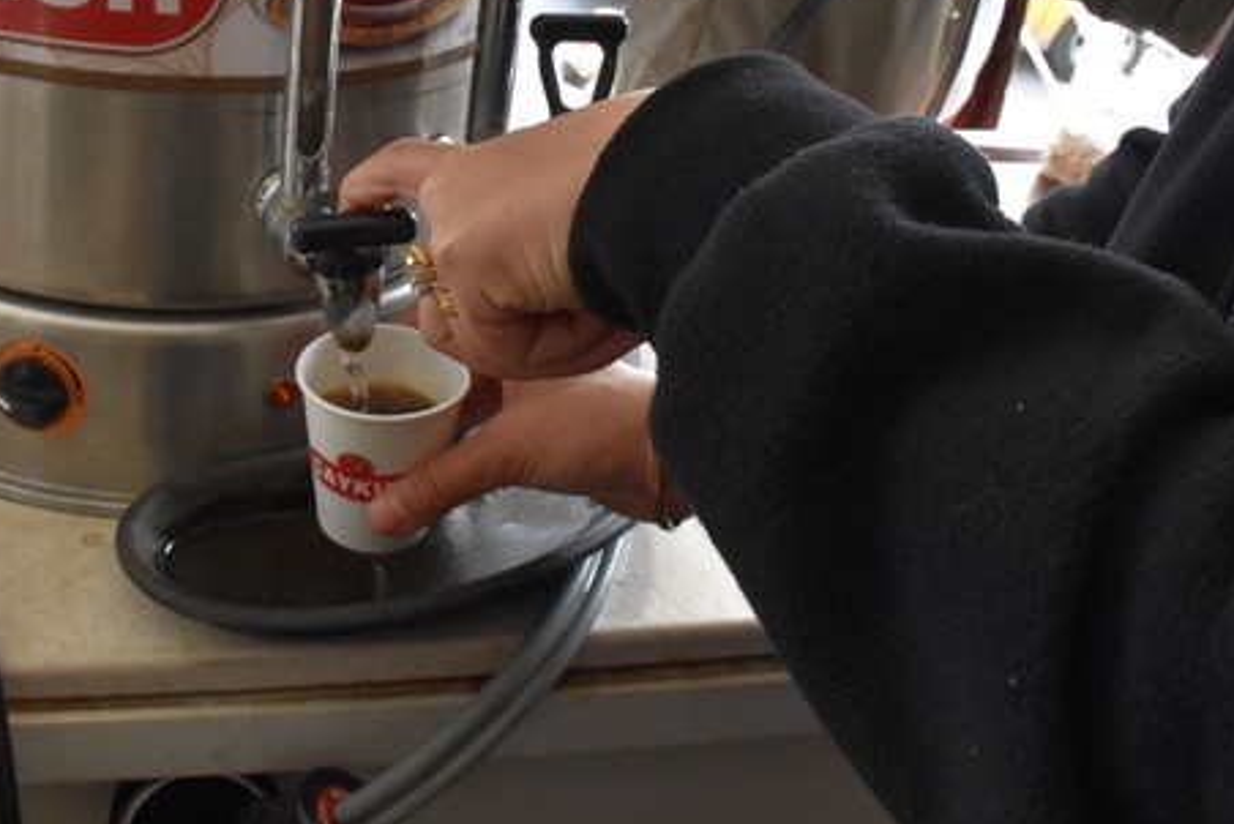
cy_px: 263
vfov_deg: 33.1
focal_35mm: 40
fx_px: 1372
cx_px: 434
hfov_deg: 47.8
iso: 5000
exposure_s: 1/320
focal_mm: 18
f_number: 10
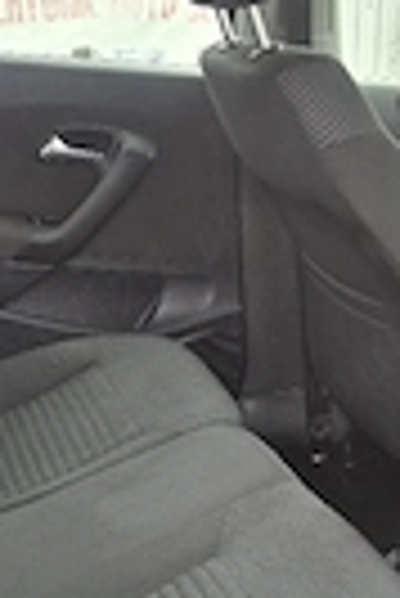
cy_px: 360
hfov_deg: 19.0
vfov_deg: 28.0
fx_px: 1197
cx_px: 198
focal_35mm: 72
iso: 32
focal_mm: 5.4
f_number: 1.8
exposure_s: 1/182
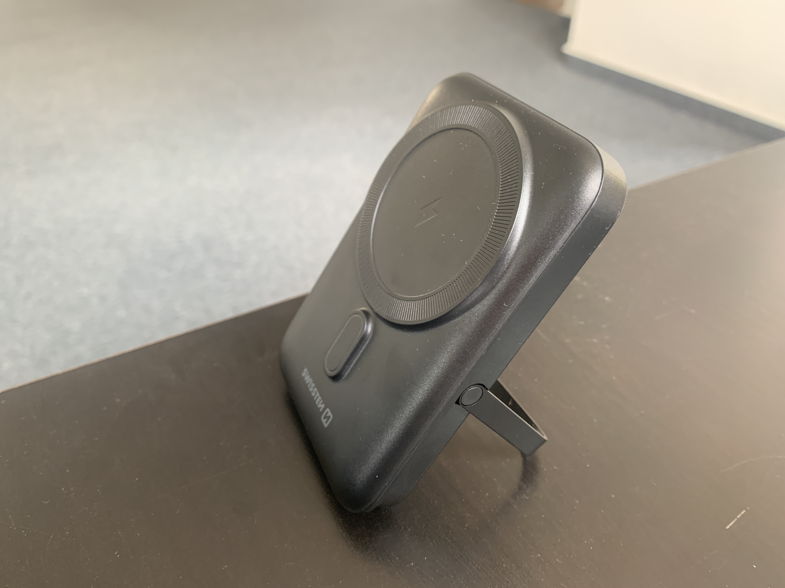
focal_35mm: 26
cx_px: 392
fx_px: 590
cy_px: 294
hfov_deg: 67.3
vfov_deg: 53.1
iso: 125
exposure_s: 1/60
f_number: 1.8
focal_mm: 4.25
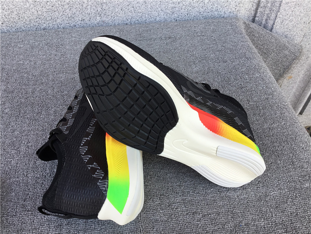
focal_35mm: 31
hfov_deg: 58.4
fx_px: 279
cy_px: 117
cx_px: 156
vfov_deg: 45.4
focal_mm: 3.3
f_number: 2.4
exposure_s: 1/110
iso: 25
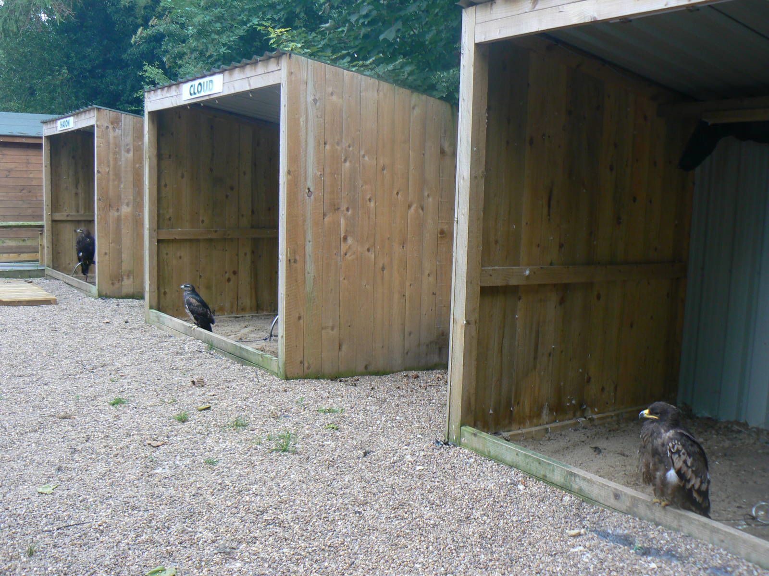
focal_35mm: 36
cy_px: 288
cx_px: 384
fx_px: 800
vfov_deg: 39.7
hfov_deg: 51.4
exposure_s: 1/60
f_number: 4
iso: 80
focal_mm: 6
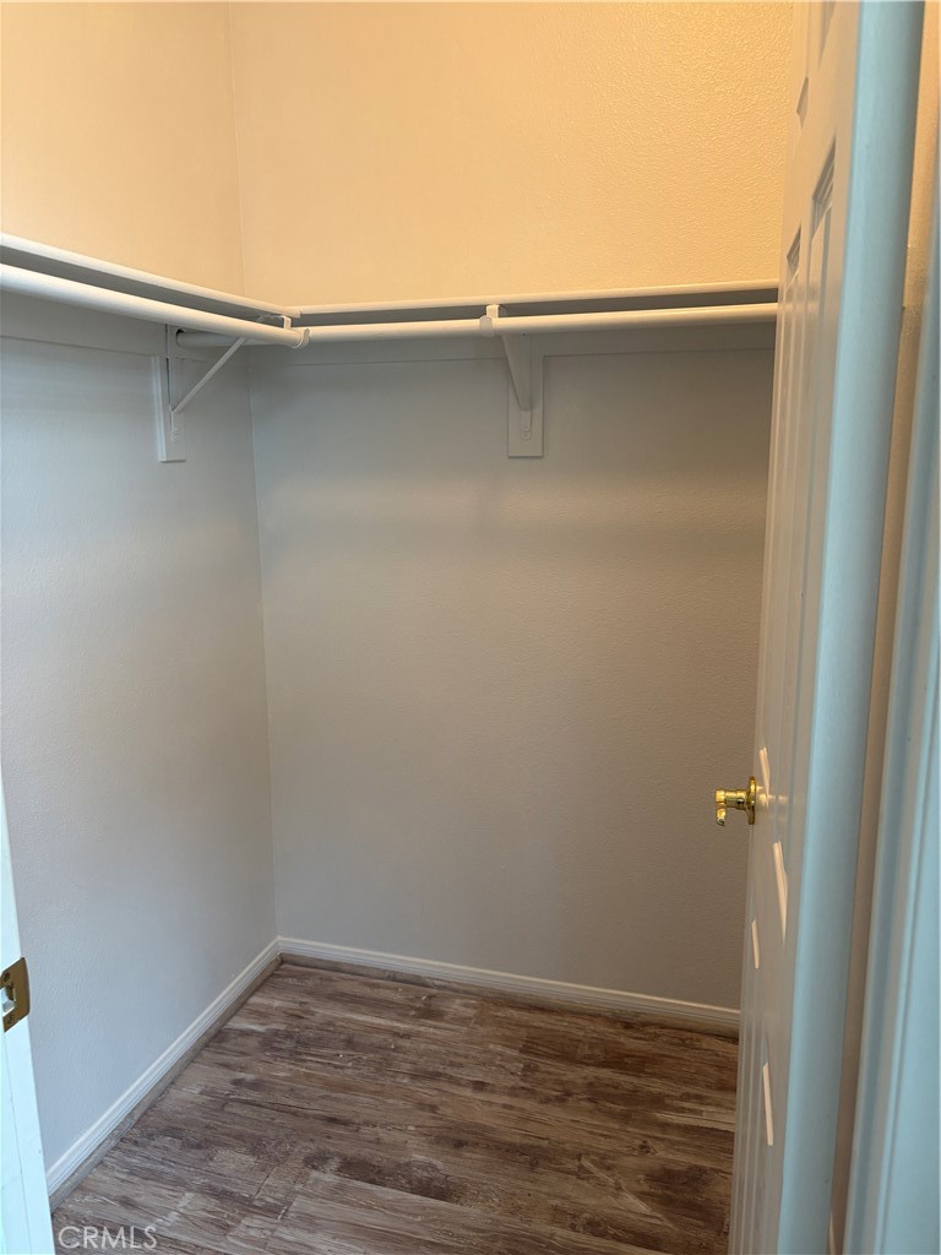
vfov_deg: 67.3
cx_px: 470
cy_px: 628
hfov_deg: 53.1
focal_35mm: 26
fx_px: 942
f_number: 1.6
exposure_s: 1/60
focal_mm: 5.96
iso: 125
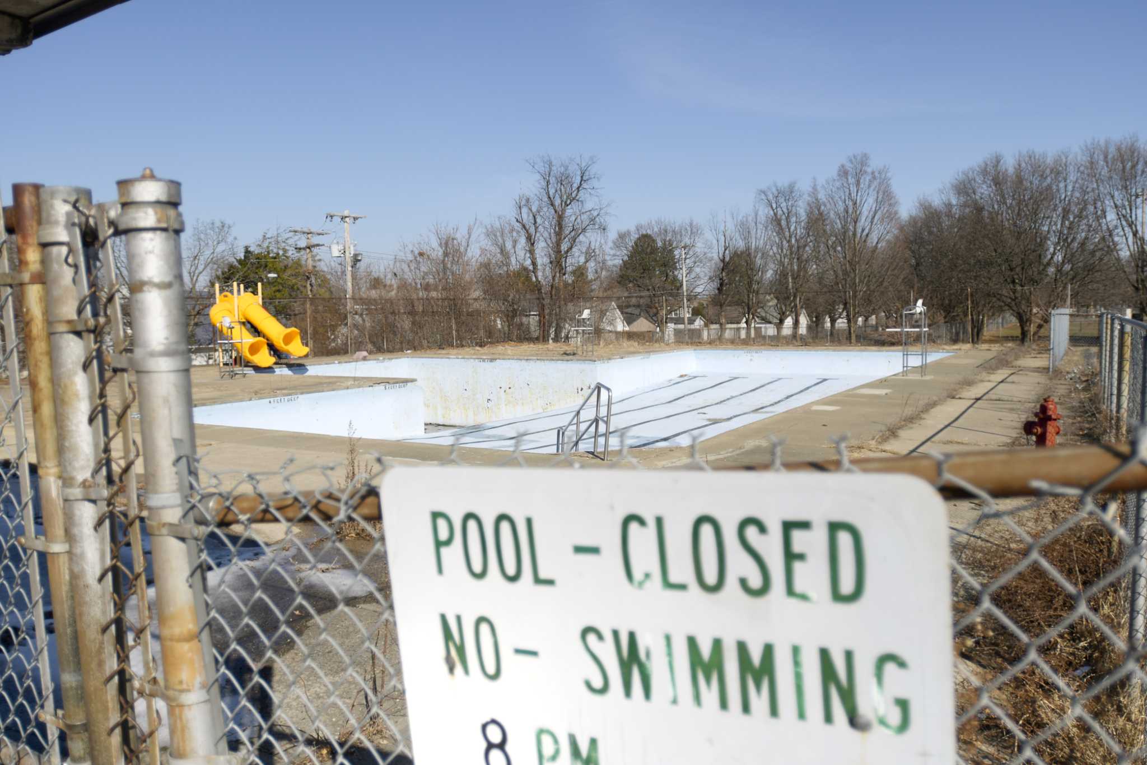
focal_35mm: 26
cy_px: 382
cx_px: 574
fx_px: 812
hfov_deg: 70.4
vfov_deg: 50.4
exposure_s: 1/5000
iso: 50
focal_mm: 17
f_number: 2.8
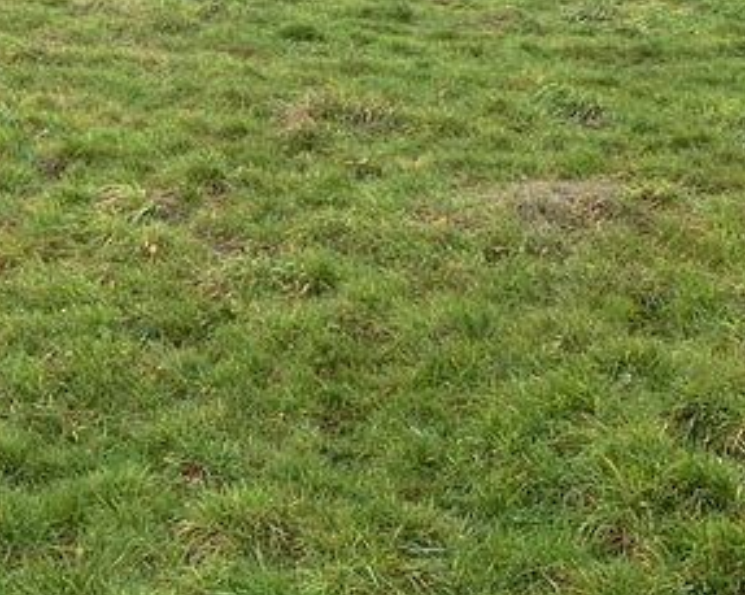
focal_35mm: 62
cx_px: 166
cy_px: 12
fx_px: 1366
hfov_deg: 29.9
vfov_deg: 23.6
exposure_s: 1/122
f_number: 1.8
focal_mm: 4.25
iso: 25
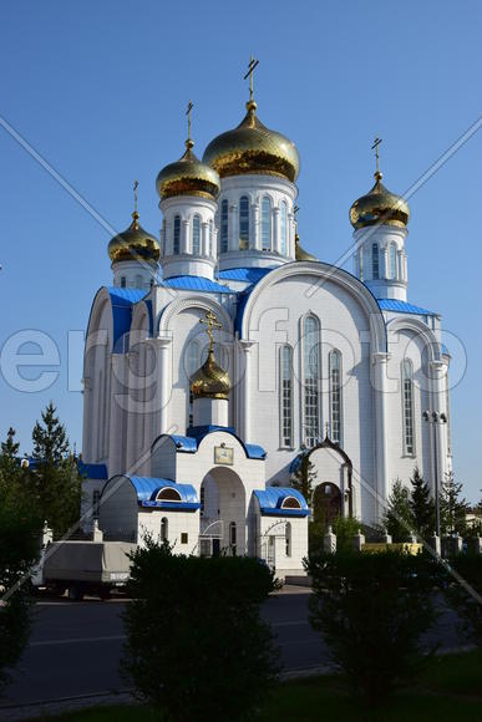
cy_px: 361
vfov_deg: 43.6
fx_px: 903
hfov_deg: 29.9
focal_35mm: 45
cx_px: 241
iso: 100
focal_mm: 30
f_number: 11
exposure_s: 1/160
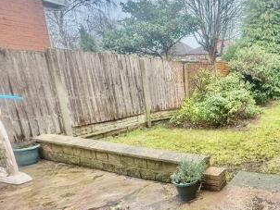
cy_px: 123
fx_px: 219
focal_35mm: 27
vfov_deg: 51.2
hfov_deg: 53.9
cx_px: 268
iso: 200
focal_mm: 2.22
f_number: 2.2
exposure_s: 1/99
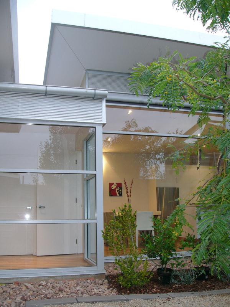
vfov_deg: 51.4
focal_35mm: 36
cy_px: 154
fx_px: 319
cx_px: 115
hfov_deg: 39.7
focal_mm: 6
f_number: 2.8
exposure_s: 1/13
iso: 100
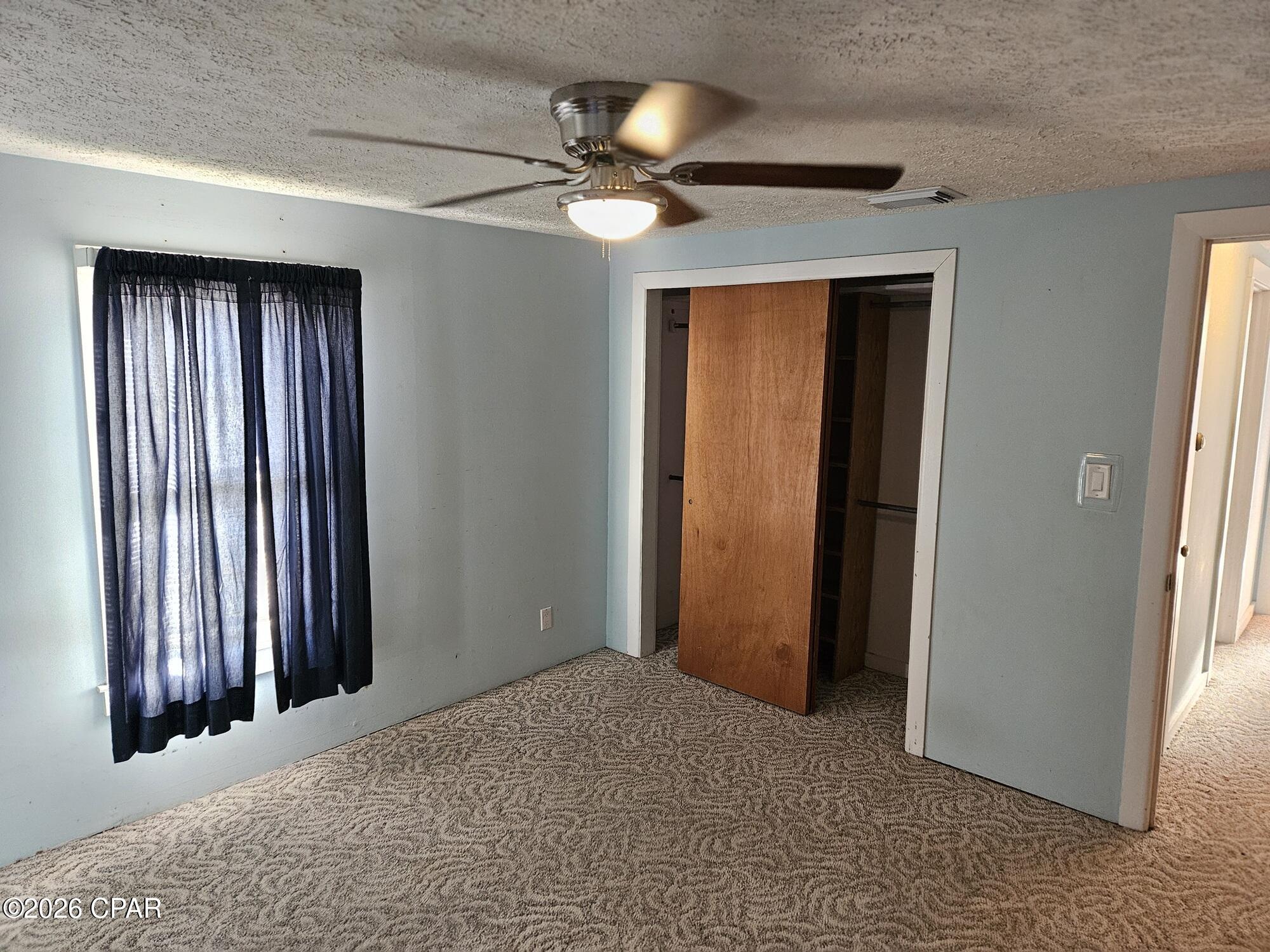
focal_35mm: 23
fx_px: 844
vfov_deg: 58.9
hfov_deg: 73.9
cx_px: 635
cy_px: 476
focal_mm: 5.4
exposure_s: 1/120
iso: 800
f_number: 1.8
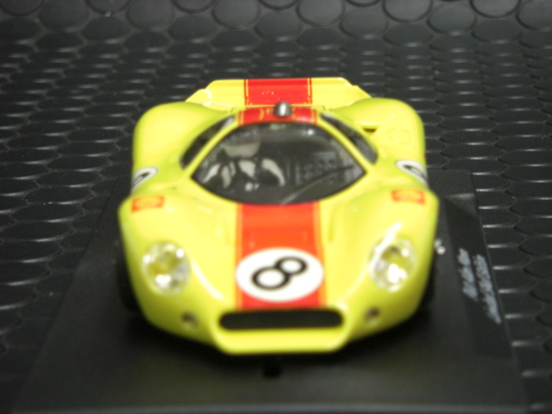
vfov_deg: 11.1
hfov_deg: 14.8
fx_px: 2121
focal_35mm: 133
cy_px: 207
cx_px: 276
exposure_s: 1/15
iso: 200
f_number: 4.4
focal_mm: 22.1
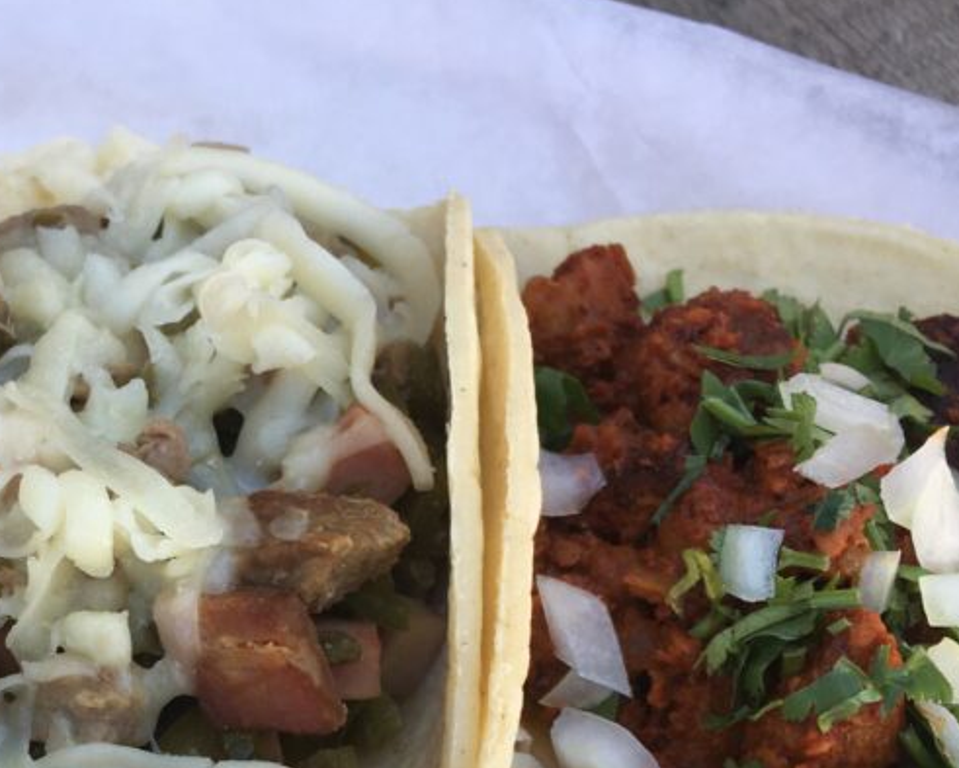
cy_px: 739
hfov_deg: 31.0
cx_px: 160
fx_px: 1675
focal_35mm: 59
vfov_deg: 24.8
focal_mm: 4.15
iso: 25
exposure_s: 1/120
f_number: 2.2
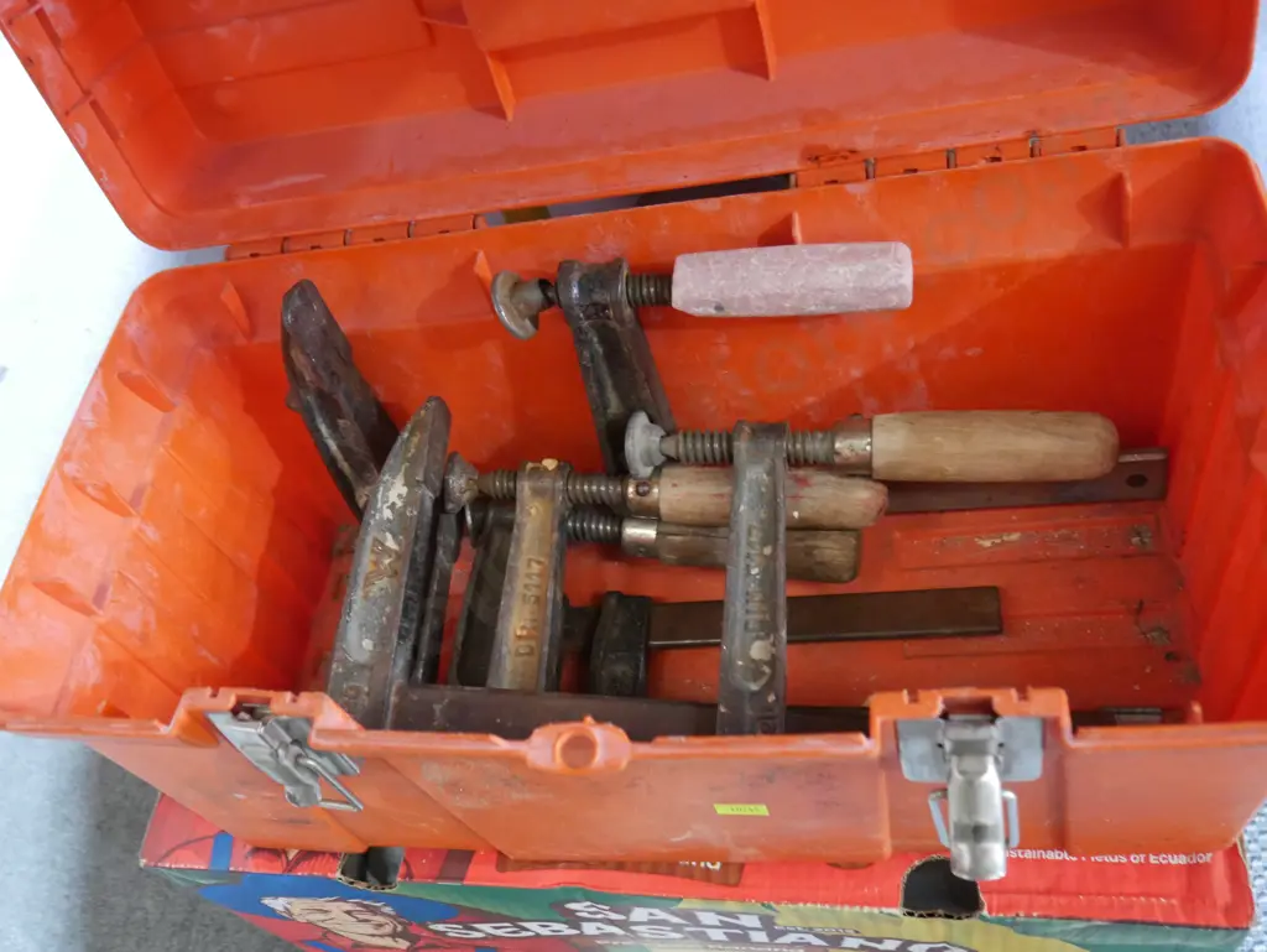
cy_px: 476
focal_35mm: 34
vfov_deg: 41.8
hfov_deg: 53.9
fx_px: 1245
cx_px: 634
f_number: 4
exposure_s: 1/50
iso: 3200
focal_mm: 17
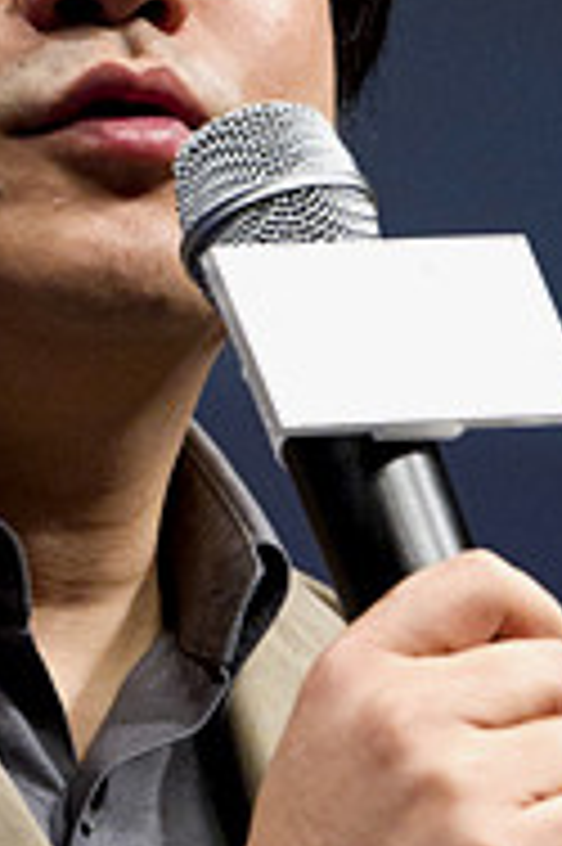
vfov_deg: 3.2
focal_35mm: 640
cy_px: 601
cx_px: 90
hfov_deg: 2.1
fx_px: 15013
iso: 3200
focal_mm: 200
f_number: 5.6
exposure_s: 1/1000
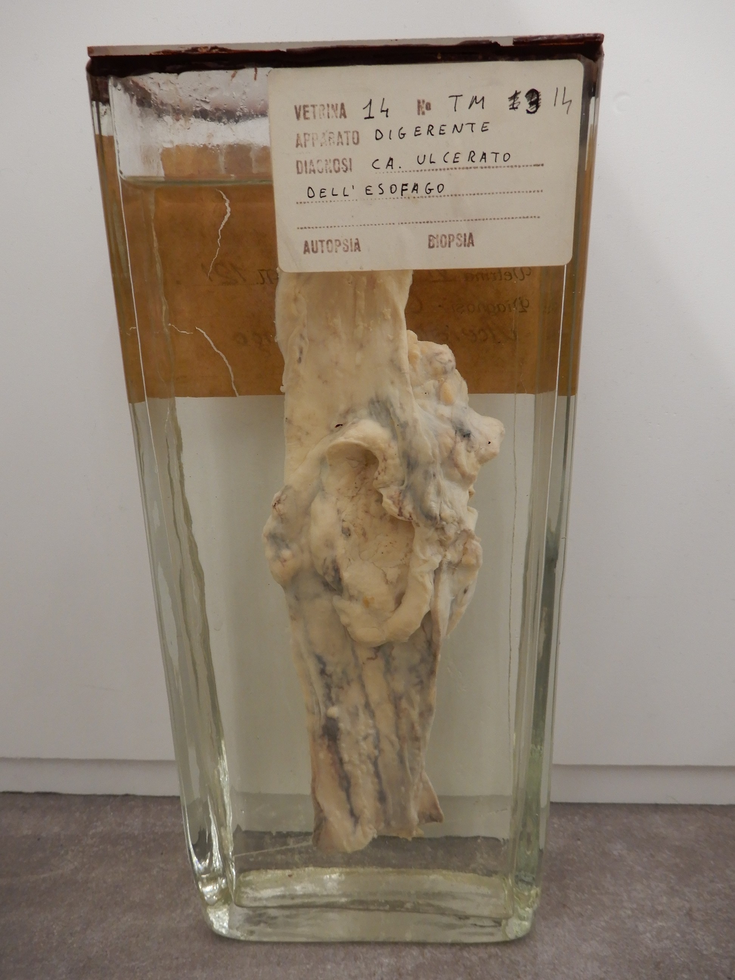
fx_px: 679
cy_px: 490
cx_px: 368
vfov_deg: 71.6
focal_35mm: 24
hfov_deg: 56.8
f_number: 3.4
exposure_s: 1/30
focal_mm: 4.3
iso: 220
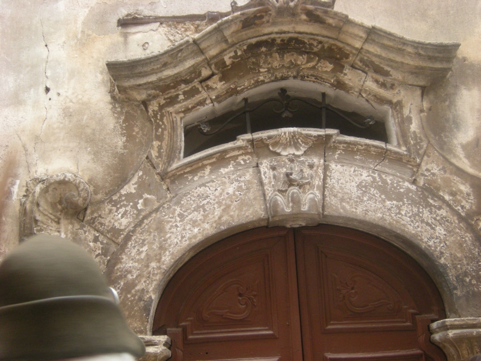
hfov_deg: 36.8
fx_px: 723
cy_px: 180
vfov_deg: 28.0
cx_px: 240
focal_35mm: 52
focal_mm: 8.8
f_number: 3.8
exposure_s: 1/56
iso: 264
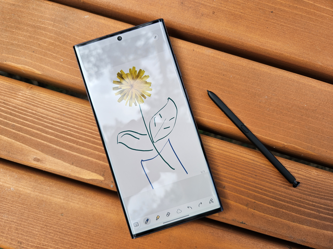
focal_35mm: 23
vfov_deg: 58.9
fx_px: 221
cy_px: 124
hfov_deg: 73.9
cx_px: 166
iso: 25
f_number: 1.8
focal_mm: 5.4
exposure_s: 1/193
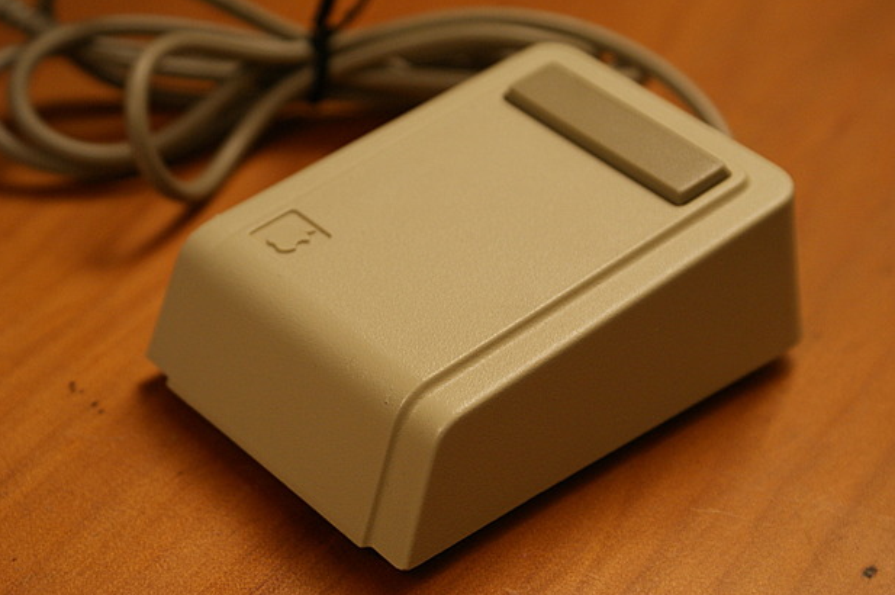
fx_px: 2124
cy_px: 292
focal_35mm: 86
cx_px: 455
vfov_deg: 15.9
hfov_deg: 23.8
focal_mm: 55
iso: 400
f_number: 5.6
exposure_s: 1/10
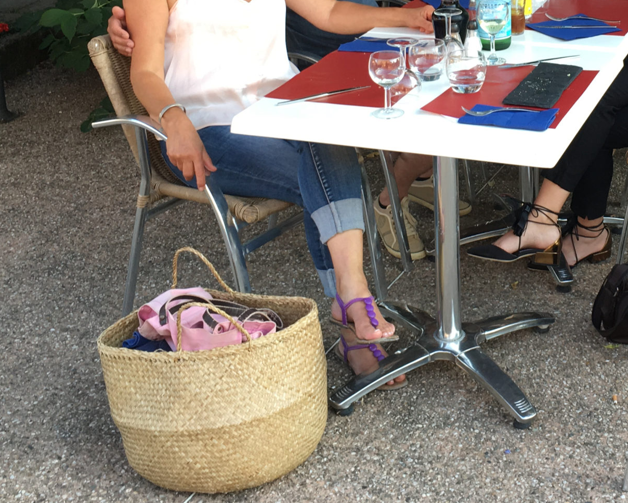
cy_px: 43
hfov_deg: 30.7
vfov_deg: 24.6
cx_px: 505
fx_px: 1115
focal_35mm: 60
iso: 25
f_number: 2.2
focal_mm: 4.15
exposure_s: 1/50
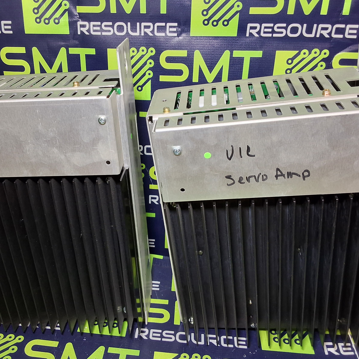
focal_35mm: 34
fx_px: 399
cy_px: 180
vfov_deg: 48.5
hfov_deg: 48.2
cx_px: 149
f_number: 1.9
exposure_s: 1/40
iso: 100
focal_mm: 2.91
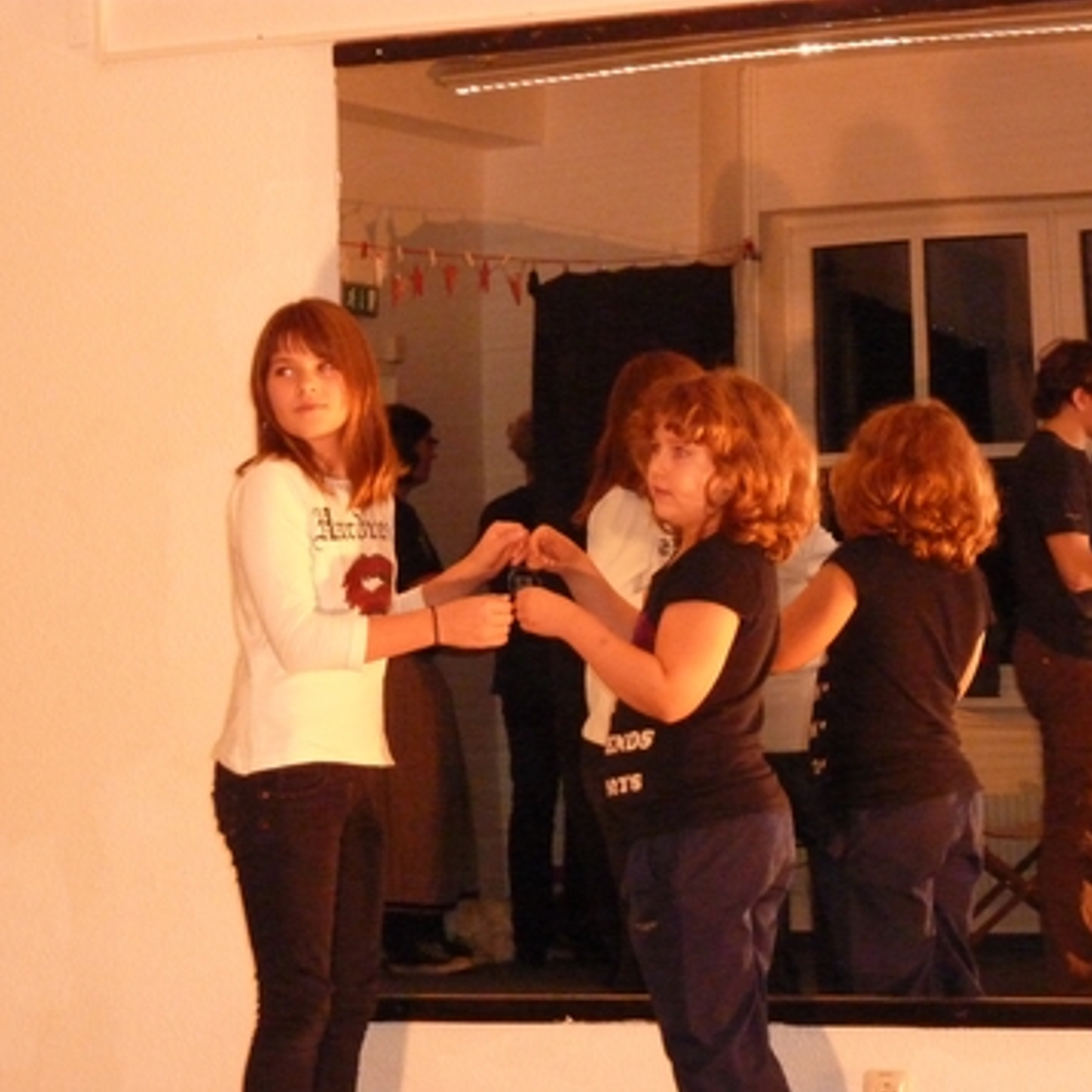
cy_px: 548
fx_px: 4069
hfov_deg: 15.3
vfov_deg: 15.3
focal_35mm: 114
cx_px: 544
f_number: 4.3
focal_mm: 15.8
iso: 1000
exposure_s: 1/40
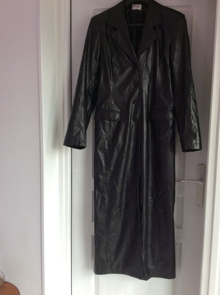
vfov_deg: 55.4
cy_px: 147
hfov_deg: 42.8
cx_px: 112
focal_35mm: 33
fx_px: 281
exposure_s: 1/100
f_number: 2.4
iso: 64
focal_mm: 3.3
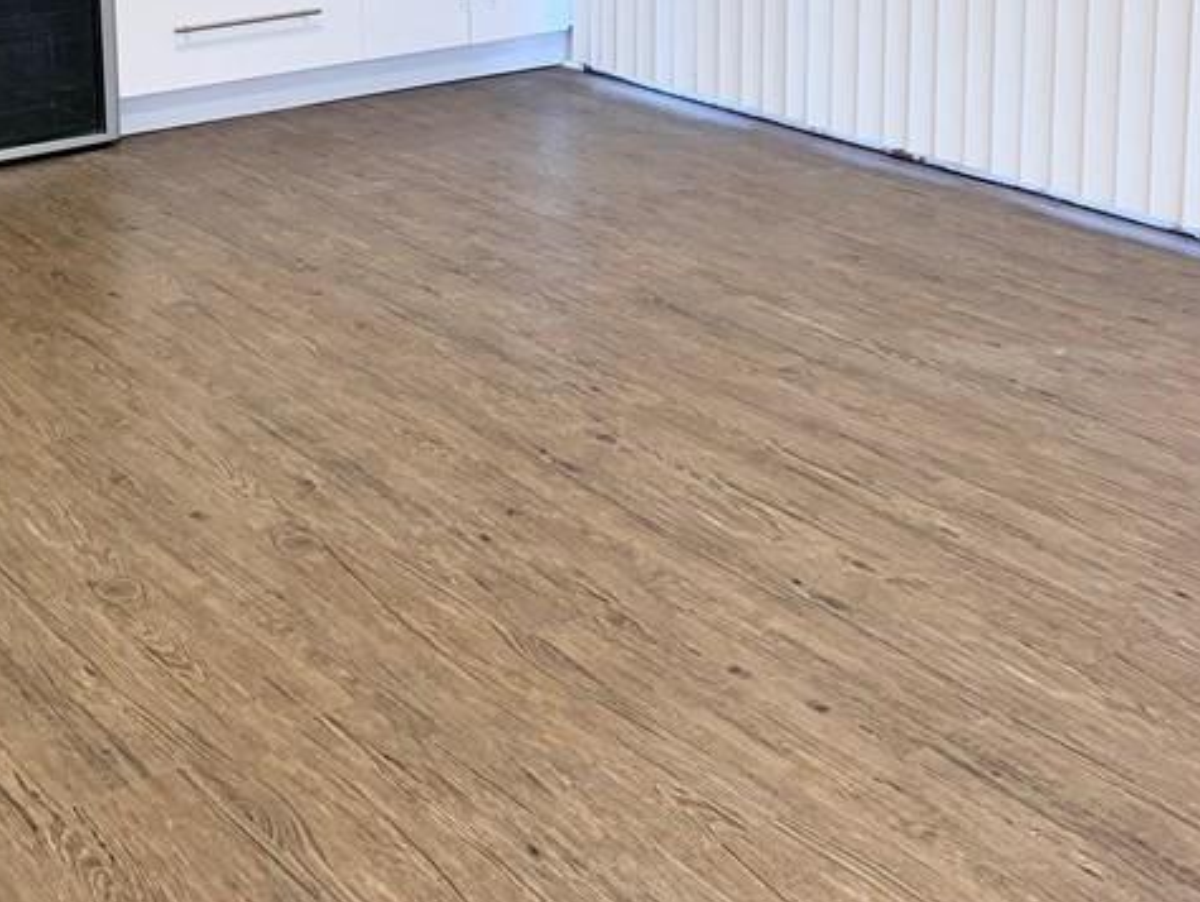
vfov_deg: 24.9
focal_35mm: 56
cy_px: -8
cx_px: 536
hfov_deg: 34.3
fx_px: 1943
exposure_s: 1/60
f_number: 1.8
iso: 50
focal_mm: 4.25
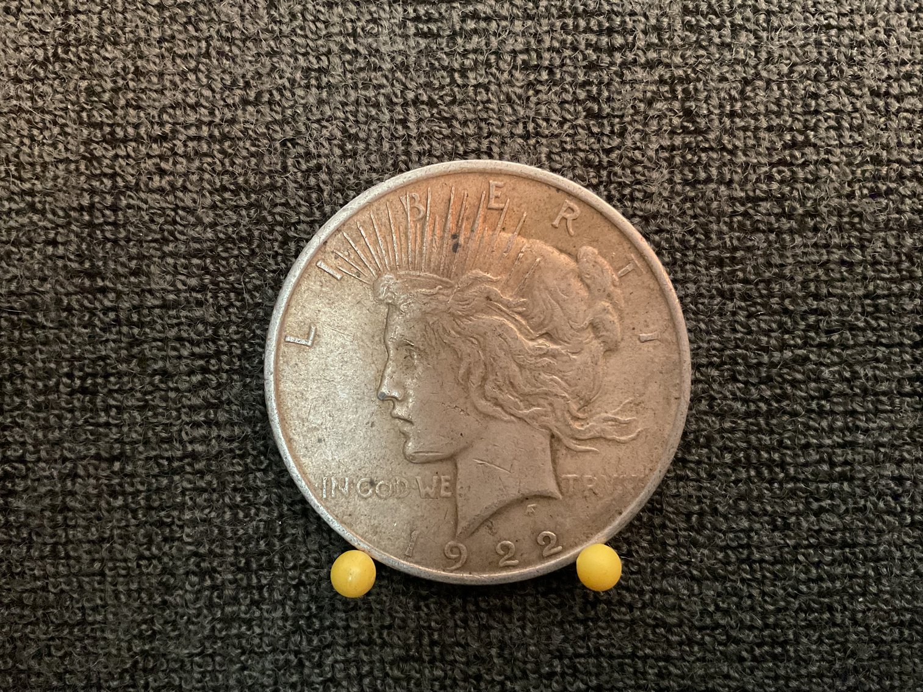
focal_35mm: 29
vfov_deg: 48.2
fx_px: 773
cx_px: 462
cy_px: 346
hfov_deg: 61.7
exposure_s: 1/30
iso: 500
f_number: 1.8
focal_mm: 3
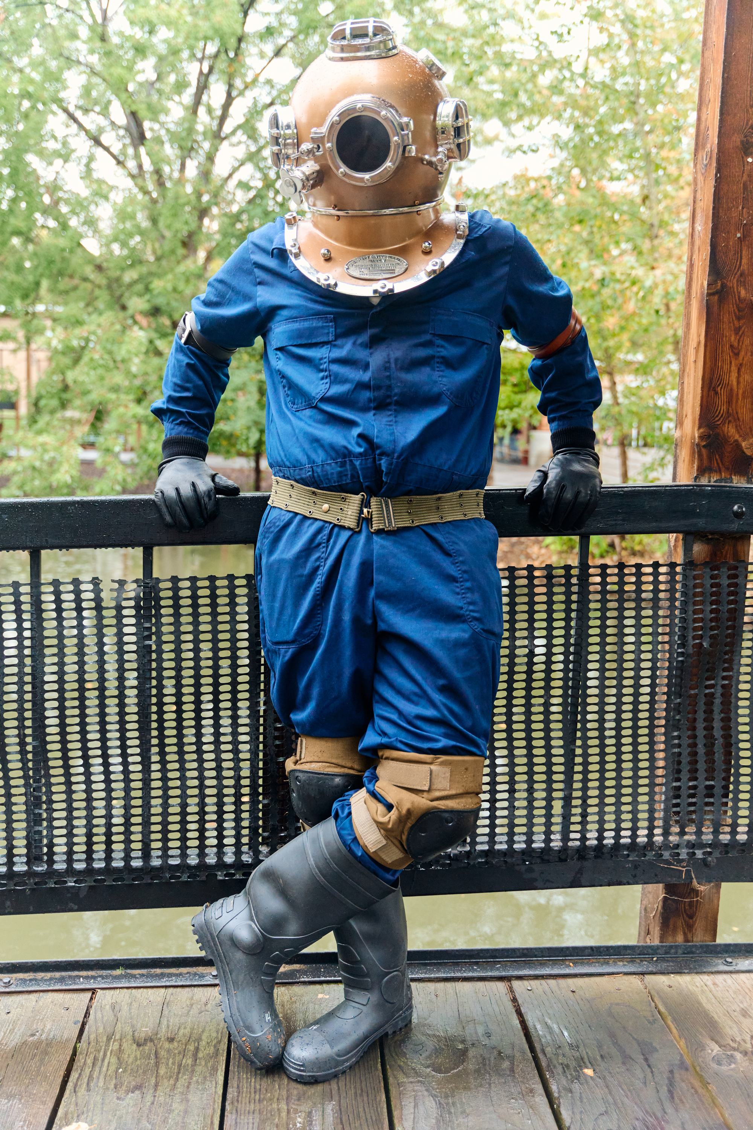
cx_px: 376
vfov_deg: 56.2
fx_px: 1057
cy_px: 565
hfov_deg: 39.2
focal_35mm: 34
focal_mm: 33.7
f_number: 2.8
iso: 2000
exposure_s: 1/800
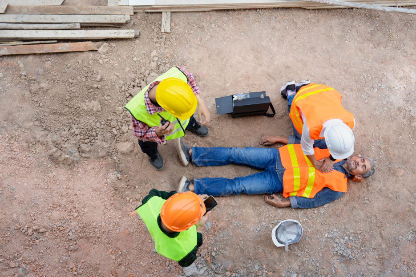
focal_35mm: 46
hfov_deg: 42.7
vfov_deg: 29.3
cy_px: 146
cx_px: 225
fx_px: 532
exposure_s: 1/320
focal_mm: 42
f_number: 2.8
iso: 100
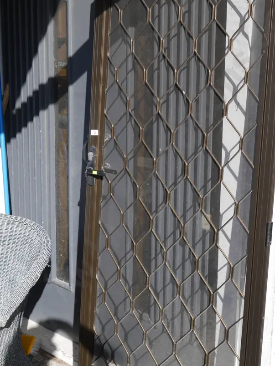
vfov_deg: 37.4
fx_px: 540
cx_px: 174
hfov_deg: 28.5
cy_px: 153
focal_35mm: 51
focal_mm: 20
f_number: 8
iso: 200
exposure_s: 1/320
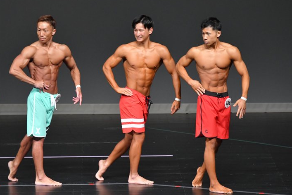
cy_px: 101
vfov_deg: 3.6
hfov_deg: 5.5
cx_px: 158
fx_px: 3065
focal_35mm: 378
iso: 4000
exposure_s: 1/400
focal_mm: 230
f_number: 5.6
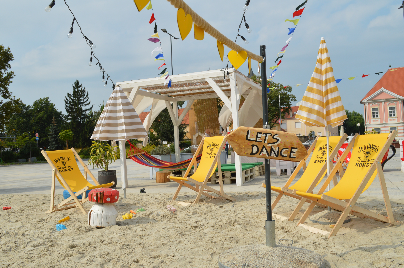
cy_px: 134
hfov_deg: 53.2
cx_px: 202
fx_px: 404
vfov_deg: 36.8
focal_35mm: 36
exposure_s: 1/320
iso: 100
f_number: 9
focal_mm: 24
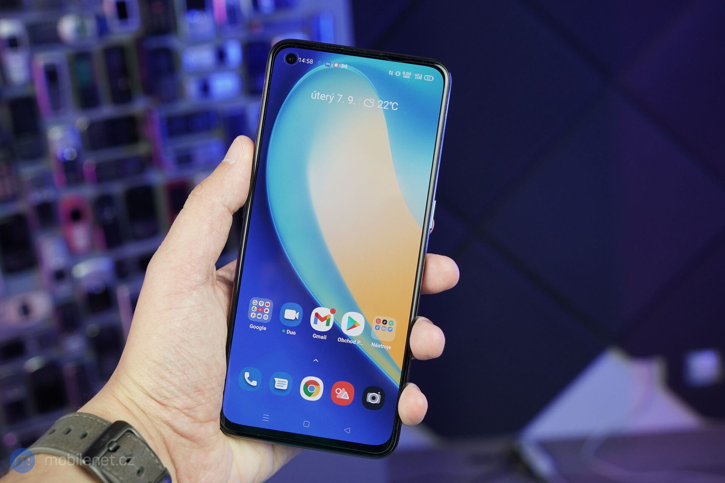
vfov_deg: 27.5
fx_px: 987
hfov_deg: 40.3
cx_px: 362
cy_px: 242
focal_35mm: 49
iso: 2000
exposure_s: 1/160
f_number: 7.1
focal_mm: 49
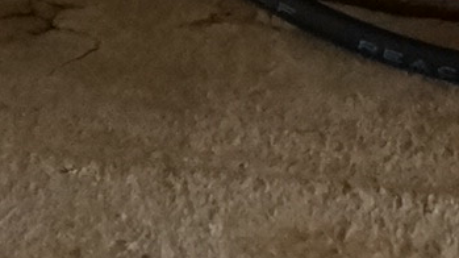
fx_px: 3747
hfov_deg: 7.0
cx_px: 534
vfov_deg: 3.9
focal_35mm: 308
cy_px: -417
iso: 2000
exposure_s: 1/60
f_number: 4.5
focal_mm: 28
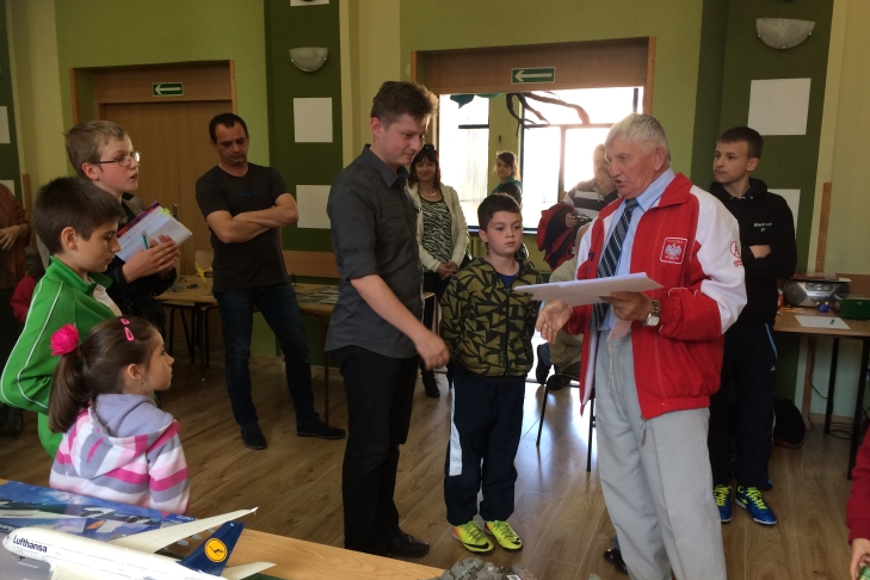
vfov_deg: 41.1
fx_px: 773
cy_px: 317
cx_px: 443
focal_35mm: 32
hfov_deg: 58.7
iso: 32
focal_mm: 4.12
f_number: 2.2
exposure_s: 1/30
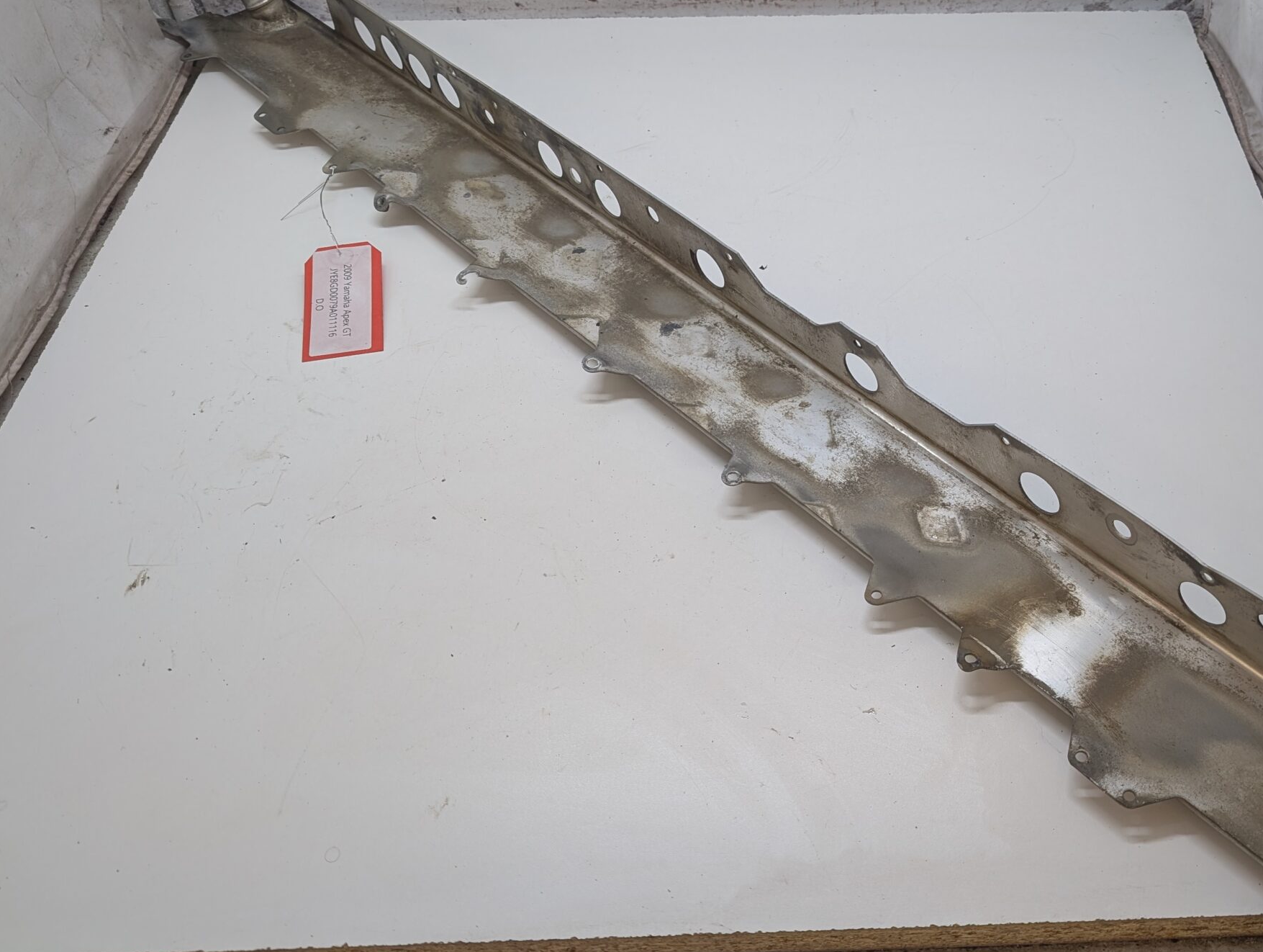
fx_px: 1279
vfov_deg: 40.8
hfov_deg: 51.4
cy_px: 462
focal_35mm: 35
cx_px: 861
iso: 34
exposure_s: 1/40
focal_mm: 6.9
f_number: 1.68
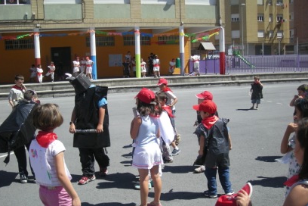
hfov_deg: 48.4
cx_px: 148
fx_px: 342
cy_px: 109
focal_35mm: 40
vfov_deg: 33.4
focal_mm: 5.7
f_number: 5.7
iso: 50
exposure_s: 1/182
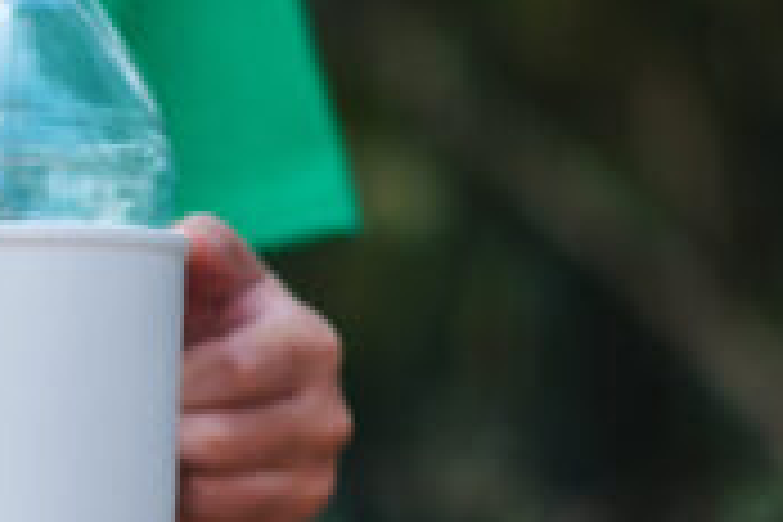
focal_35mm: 336
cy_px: 495
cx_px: -518
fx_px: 7307
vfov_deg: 4.1
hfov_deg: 6.0
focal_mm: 56
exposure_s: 1/5800
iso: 200
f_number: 1.2
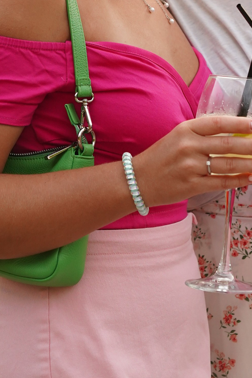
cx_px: 209
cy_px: -40
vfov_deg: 15.0
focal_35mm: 133
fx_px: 1396
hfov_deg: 10.3
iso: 1000
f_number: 4
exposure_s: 1/400
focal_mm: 48
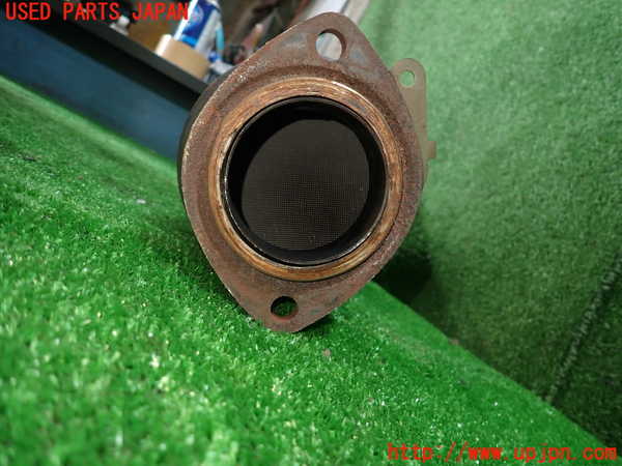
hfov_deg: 69.4
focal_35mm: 25
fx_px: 449
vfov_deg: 54.9
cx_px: 311
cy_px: 233
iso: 200
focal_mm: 4.5
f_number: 2
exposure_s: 1/40
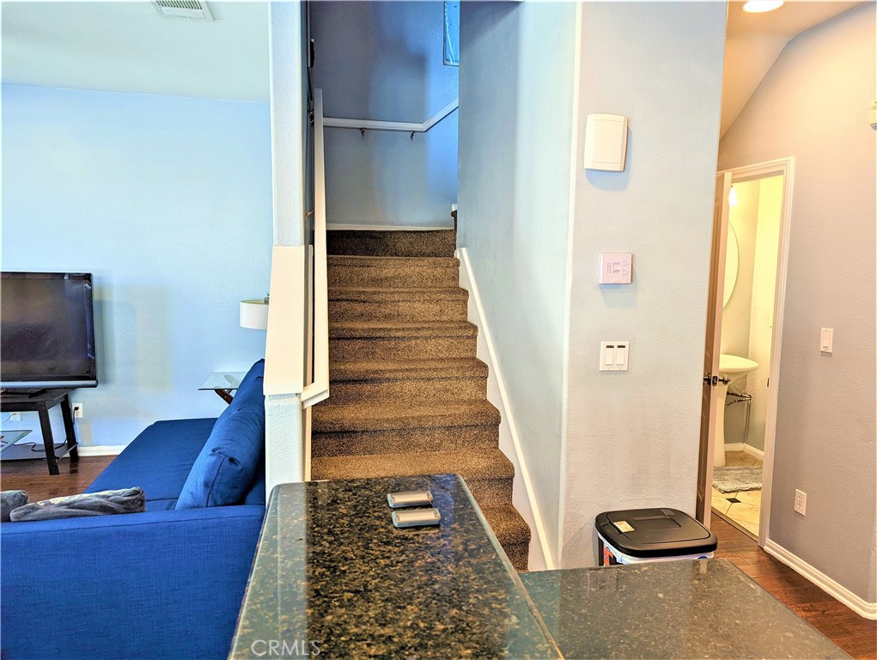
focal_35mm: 24
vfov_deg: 56.9
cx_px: 438
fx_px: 609
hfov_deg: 71.5
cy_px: 330
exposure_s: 1/30
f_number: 1.85
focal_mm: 6.81
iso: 84
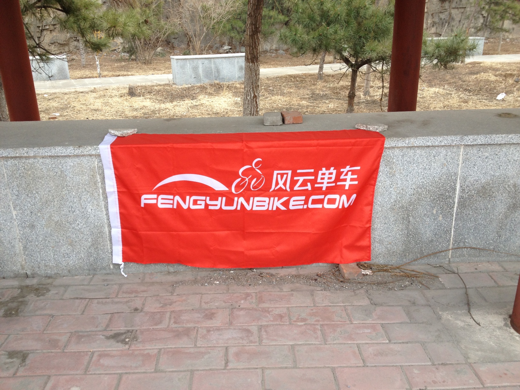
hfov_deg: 52.6
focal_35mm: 35
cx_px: 260
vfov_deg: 40.7
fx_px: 526
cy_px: 195
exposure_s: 1/198
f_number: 2.4
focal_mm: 4.28
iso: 64
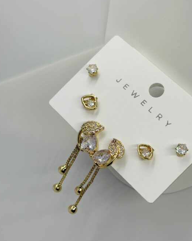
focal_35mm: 62
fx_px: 440
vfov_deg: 30.4
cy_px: 143
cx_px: 99
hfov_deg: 24.6
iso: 32
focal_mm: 5.96
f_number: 1.6
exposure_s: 1/500
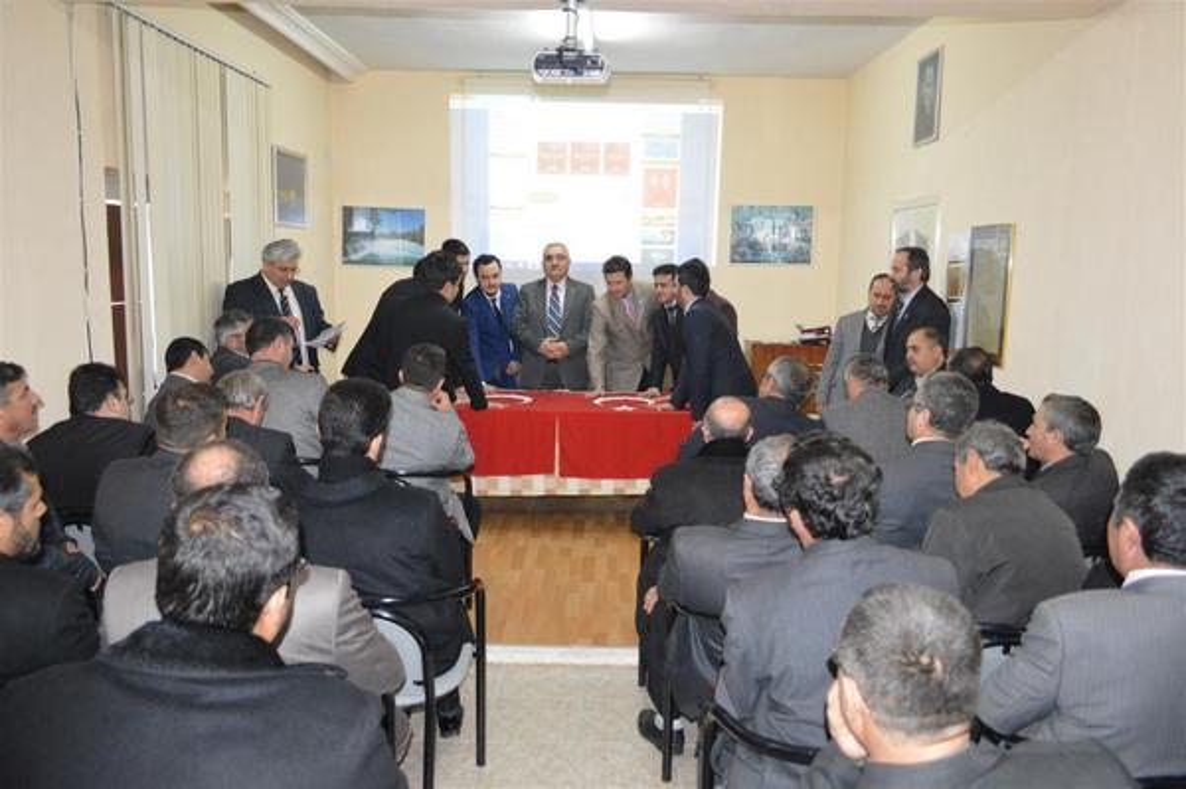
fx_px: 889
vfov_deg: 47.9
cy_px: 394
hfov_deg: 67.4
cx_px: 593
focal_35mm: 27
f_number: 3.5
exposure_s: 1/60
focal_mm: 18
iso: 2800
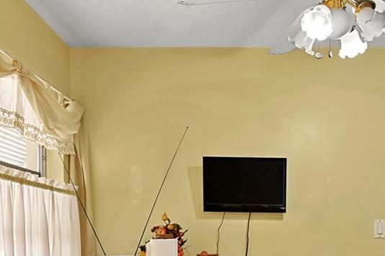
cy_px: 260
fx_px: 481
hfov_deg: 42.6
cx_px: 277
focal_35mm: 45
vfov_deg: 27.9
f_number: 7.1
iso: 100
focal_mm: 10
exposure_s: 1/2
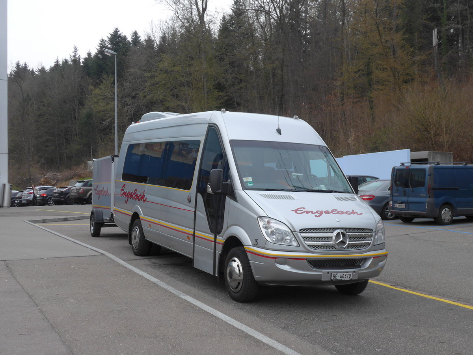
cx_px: 236
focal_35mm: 46
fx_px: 629
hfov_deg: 41.2
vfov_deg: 31.5
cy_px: 178
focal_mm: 9.5
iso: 100
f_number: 3
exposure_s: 1/60
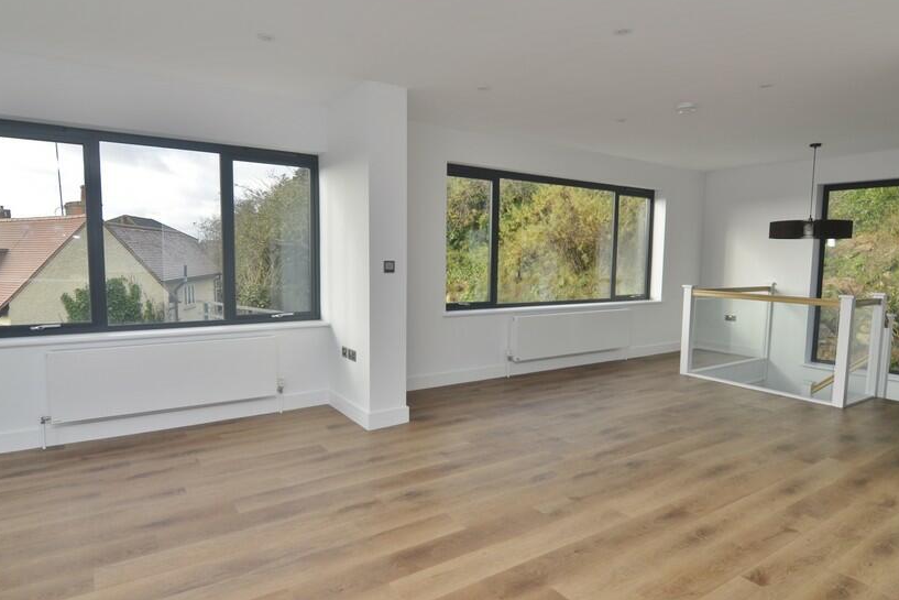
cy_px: 305
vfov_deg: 60.4
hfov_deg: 82.2
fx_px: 515
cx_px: 451
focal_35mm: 21
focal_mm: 11
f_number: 5.6
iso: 160
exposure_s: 1/125
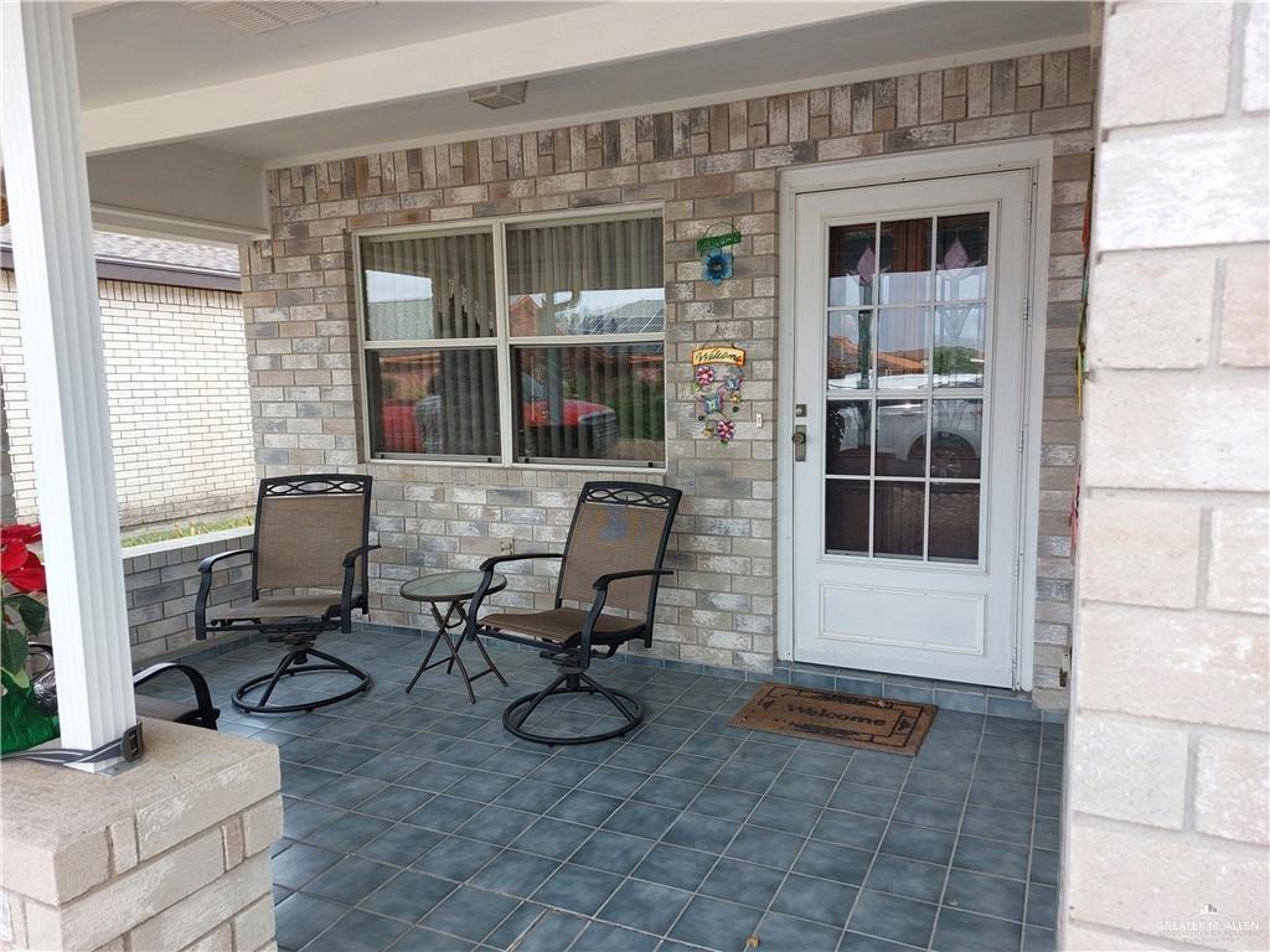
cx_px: 635
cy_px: 476
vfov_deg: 56.8
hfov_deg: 71.6
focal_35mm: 24
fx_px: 881
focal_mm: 5.23
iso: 25
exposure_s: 1/223
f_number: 1.8
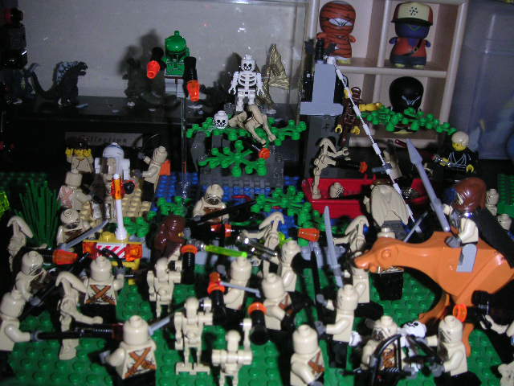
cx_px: 257
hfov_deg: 49.0
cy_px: 193
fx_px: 564
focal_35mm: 38
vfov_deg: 37.7
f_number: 2.8
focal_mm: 6
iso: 160
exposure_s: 1/45
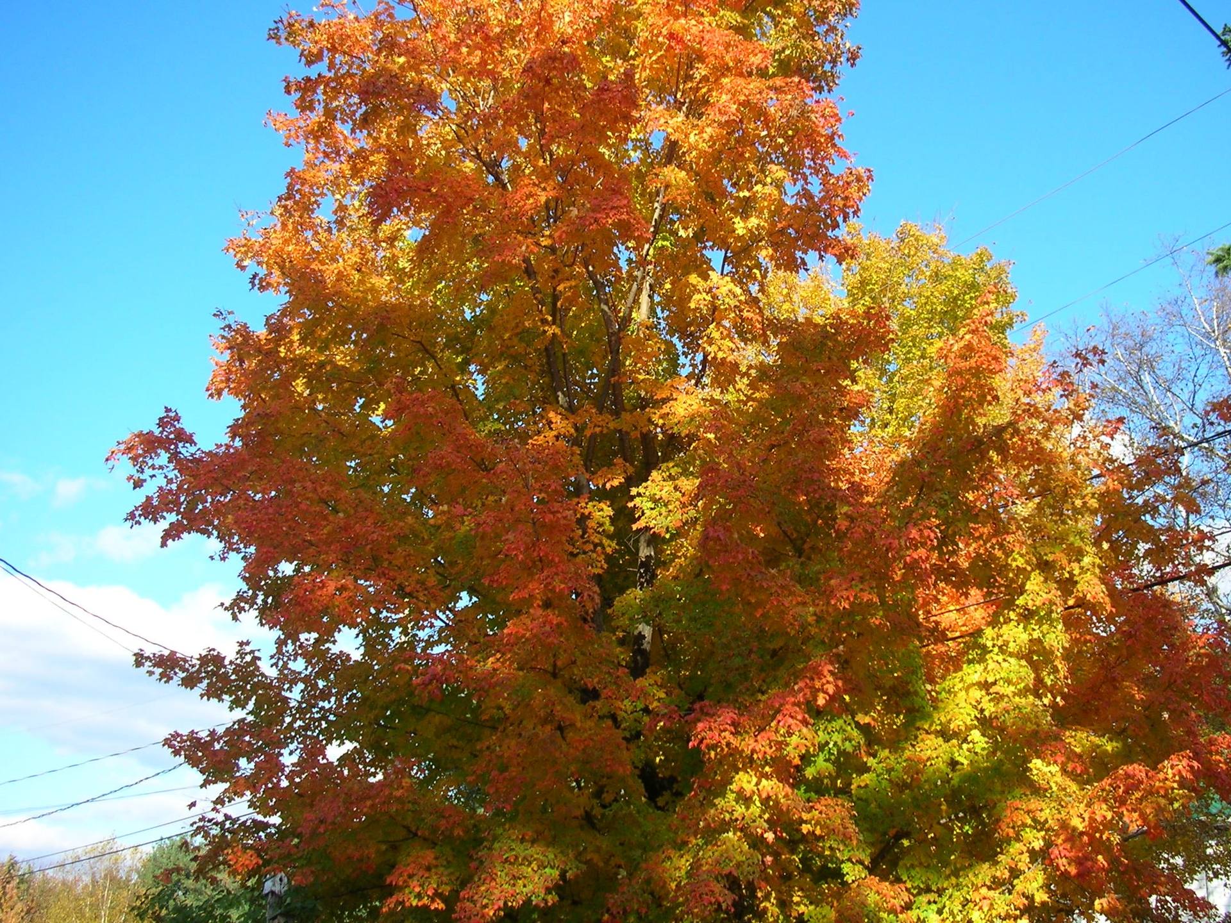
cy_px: 462
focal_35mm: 35
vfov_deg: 40.7
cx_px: 616
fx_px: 1245
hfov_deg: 52.6
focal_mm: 5.8
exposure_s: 1/38.1
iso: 50
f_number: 8.5
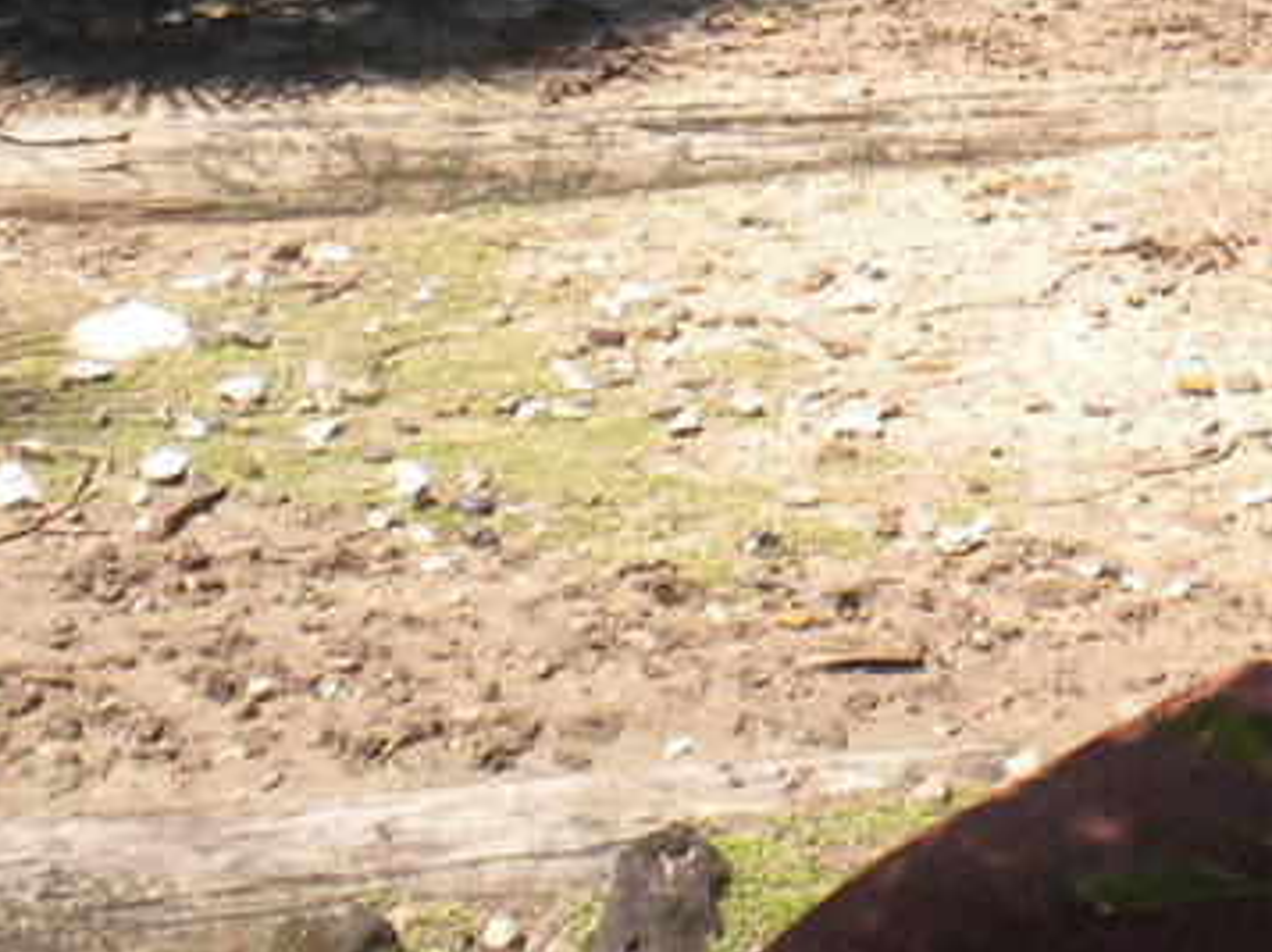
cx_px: 1561
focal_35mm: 166
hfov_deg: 11.7
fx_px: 6094
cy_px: -467
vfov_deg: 8.7
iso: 64
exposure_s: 1/468
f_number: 3.5
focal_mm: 6.6
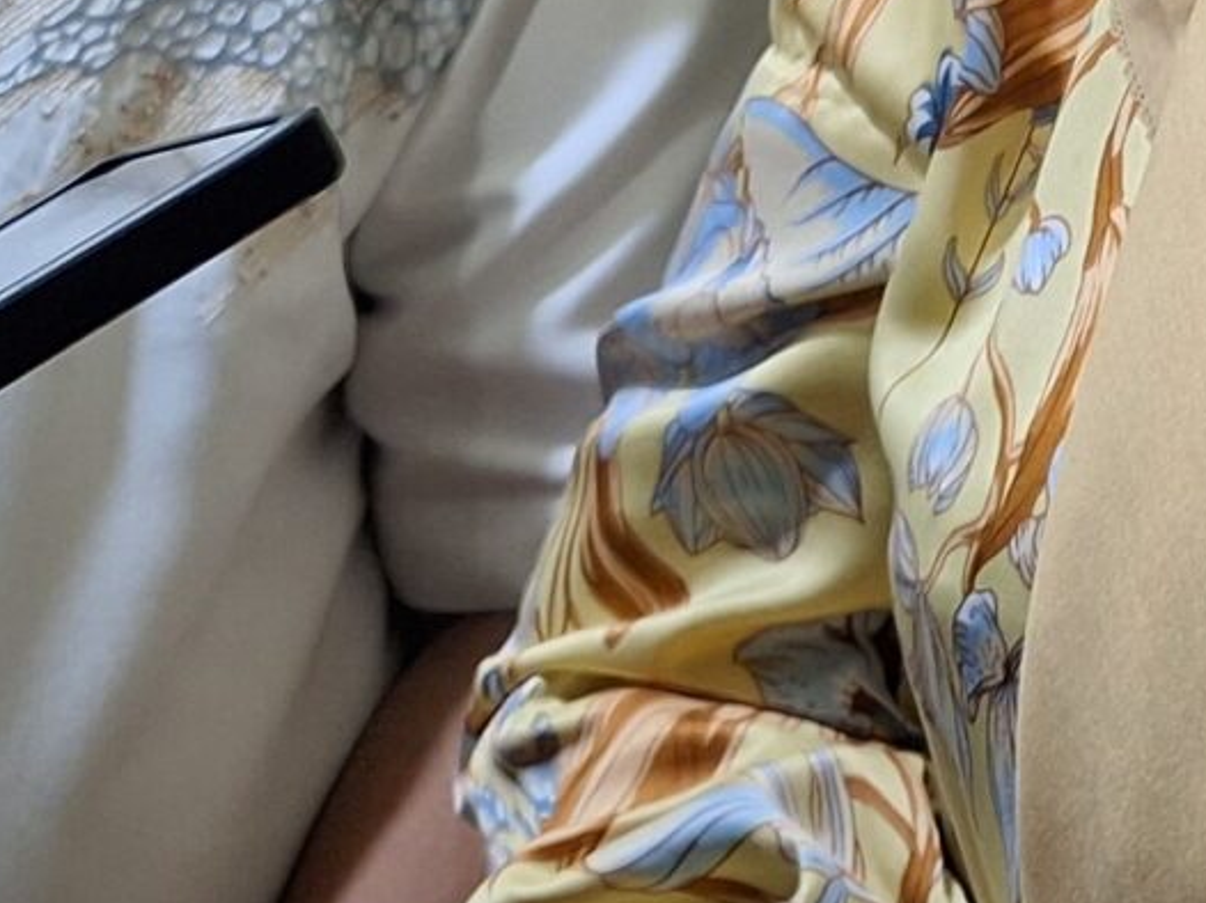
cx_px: 1497
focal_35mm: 112
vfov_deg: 12.2
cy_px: -653
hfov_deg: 16.7
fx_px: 3900
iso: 200
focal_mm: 5.54
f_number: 1.8
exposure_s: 1/33
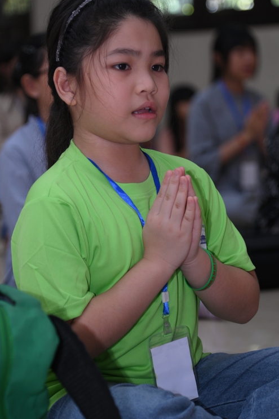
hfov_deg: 9.9
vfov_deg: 14.9
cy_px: 197
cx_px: 143
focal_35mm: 138
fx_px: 1605
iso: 800
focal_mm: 105
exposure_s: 1/160
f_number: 4
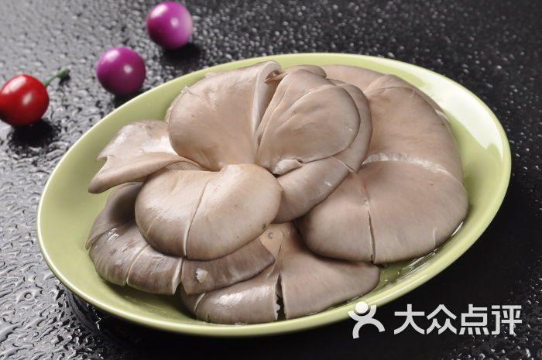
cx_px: 271
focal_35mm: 117
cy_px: 180
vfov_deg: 11.7
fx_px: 1759
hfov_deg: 17.5
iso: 200
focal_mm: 78
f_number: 13
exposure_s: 1/125
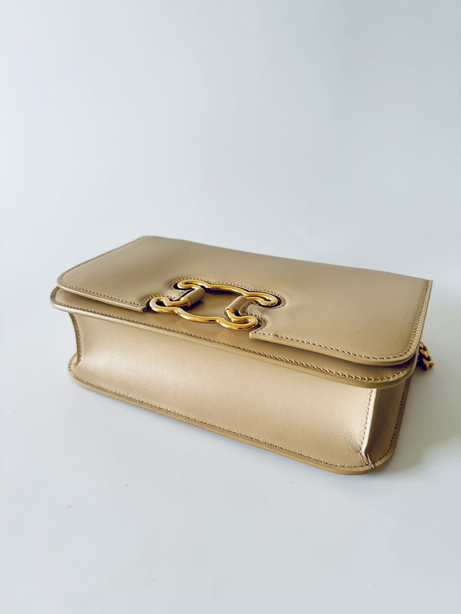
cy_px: 307
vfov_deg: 71.6
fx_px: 426
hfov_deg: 56.8
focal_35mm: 24
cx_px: 230
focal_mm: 6.76
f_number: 1.78
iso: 200
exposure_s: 1/65
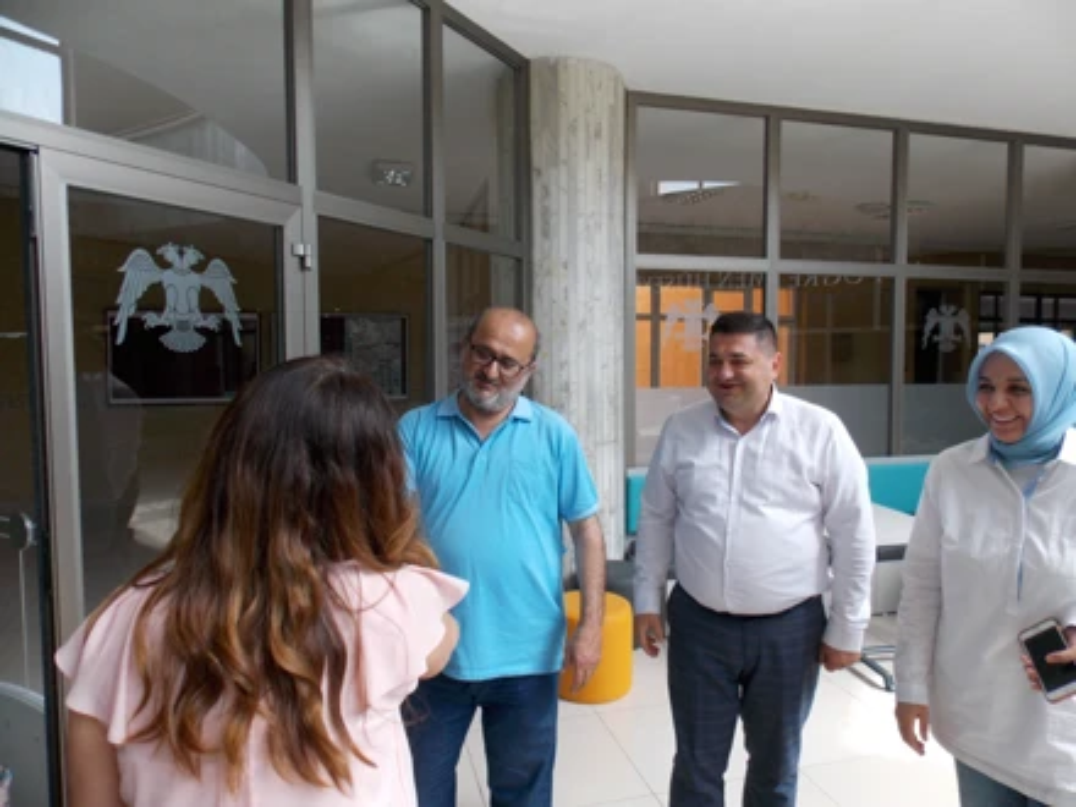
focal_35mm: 23
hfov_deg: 73.9
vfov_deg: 58.9
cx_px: 538
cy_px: 404
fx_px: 715
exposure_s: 1/125
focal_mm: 4
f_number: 3.1
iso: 80
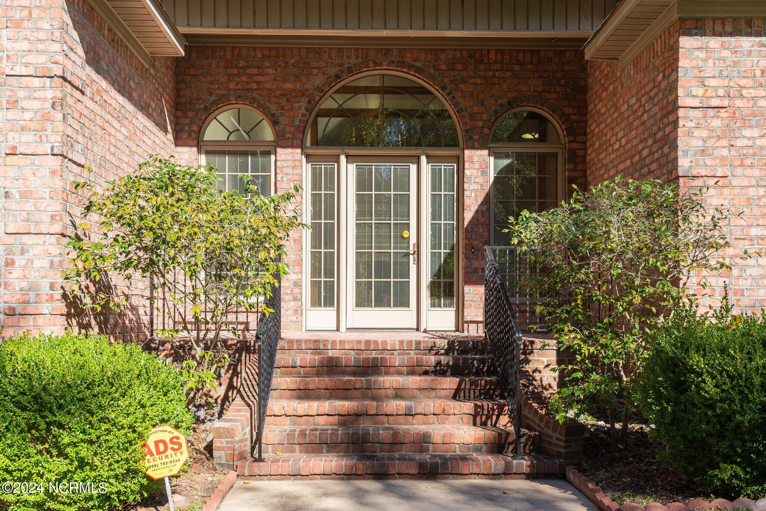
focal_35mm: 35
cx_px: 383
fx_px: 745
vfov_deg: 37.9
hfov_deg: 54.4
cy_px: 256
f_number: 8
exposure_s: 1/500
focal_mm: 35
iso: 250
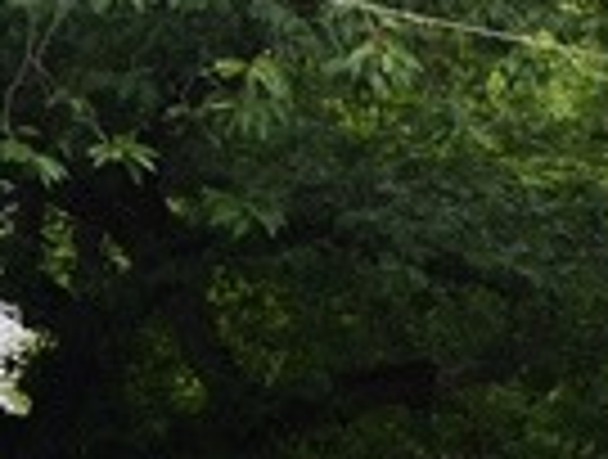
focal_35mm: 124
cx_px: 946
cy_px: 608
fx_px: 2184
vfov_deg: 11.7
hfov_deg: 14.6
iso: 160
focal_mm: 14
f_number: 4.5
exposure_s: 1/200
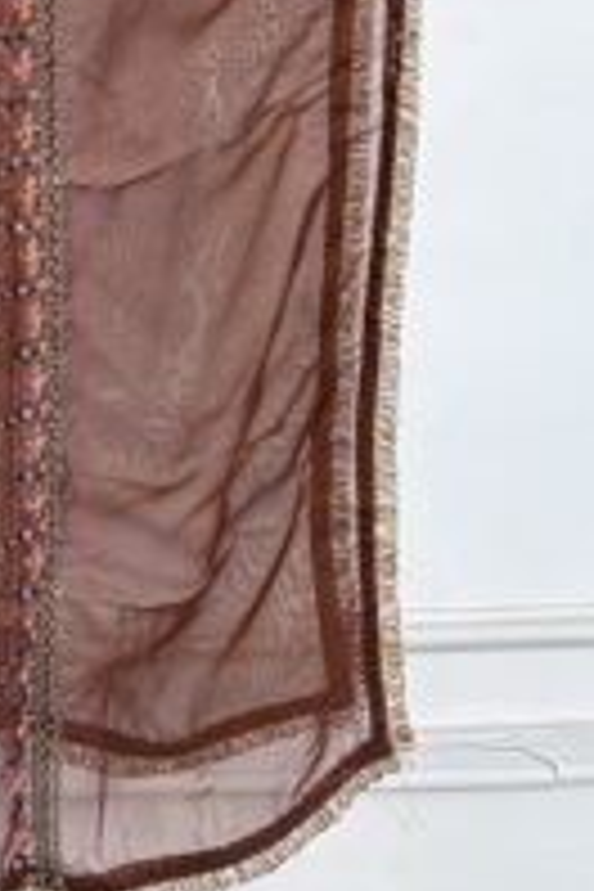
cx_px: -270
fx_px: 2698
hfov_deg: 12.0
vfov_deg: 16.2
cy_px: -639
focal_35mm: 109
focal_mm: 5.96
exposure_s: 1/450
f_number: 1.6
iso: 50
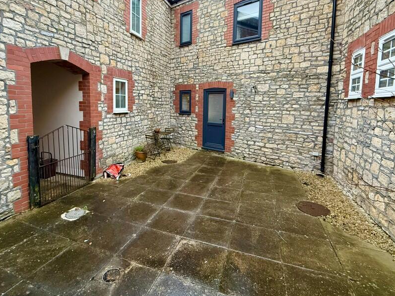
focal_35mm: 18
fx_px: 205
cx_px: 187
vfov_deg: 71.0
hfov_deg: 87.7
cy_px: 120
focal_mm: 2.22
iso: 400
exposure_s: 1/95
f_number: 2.2
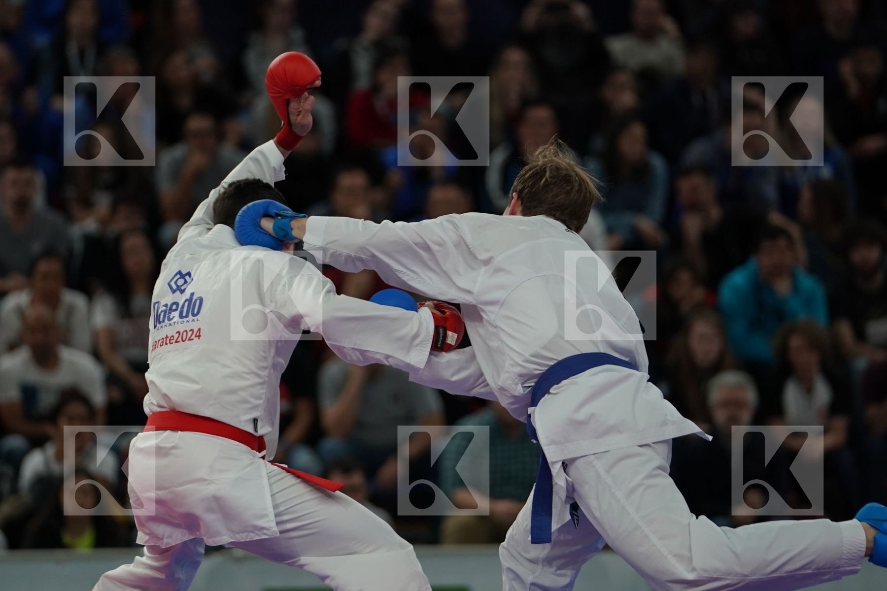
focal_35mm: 259
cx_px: 444
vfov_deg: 5.3
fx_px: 6381
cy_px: 296
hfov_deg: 8.0
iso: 1000
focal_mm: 173
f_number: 2.8
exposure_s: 1/1000
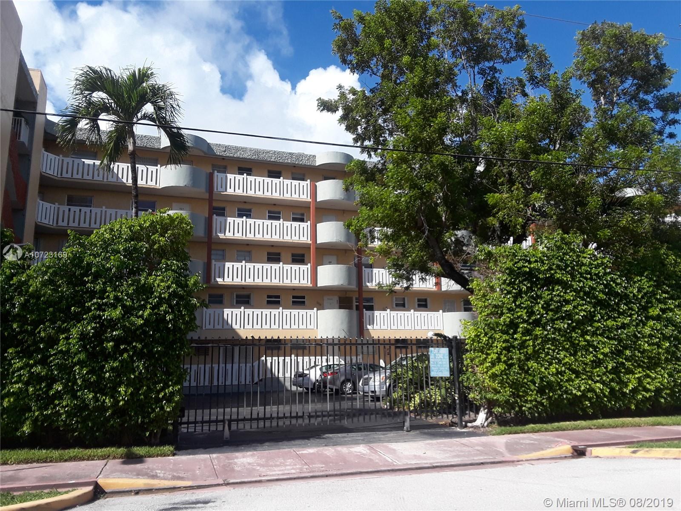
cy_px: 256
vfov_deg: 49.7
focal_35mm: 28
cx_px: 340
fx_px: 551
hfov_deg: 63.4
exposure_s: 1/1550
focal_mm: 2.9
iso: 40
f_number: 1.9
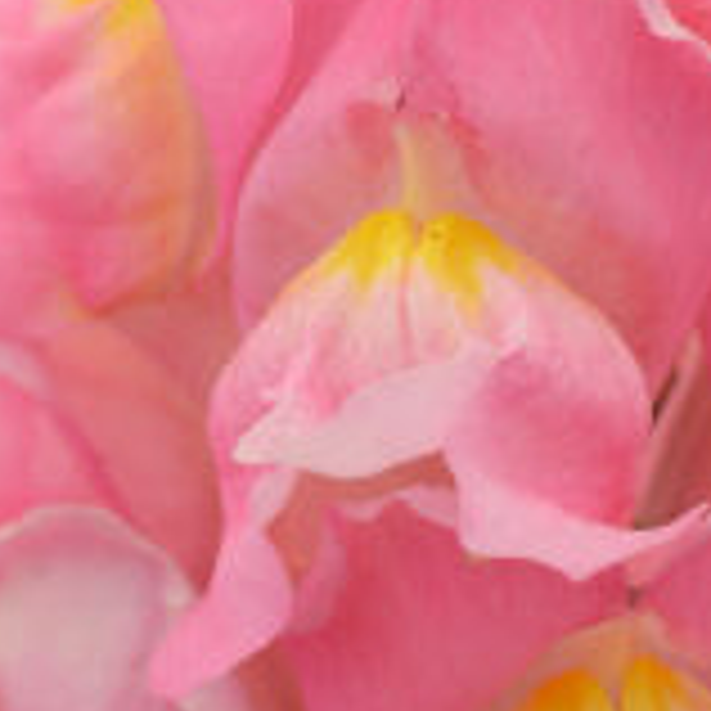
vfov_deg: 4.1
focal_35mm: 424
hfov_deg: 4.1
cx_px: 500
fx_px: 9853
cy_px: 718
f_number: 11
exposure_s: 1/250
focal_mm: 105
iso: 200
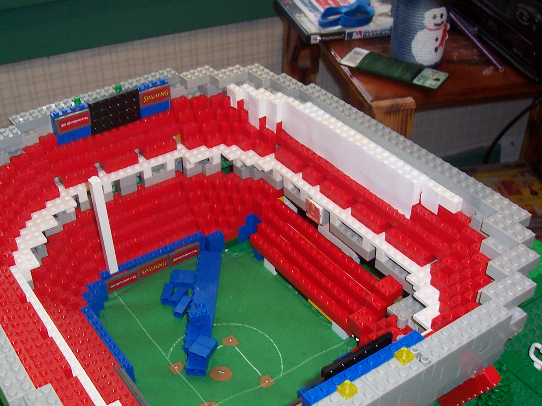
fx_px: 720
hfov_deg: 41.0
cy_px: 212
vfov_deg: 31.5
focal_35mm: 46
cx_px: 207
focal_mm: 5.6
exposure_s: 1/60
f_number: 2.8
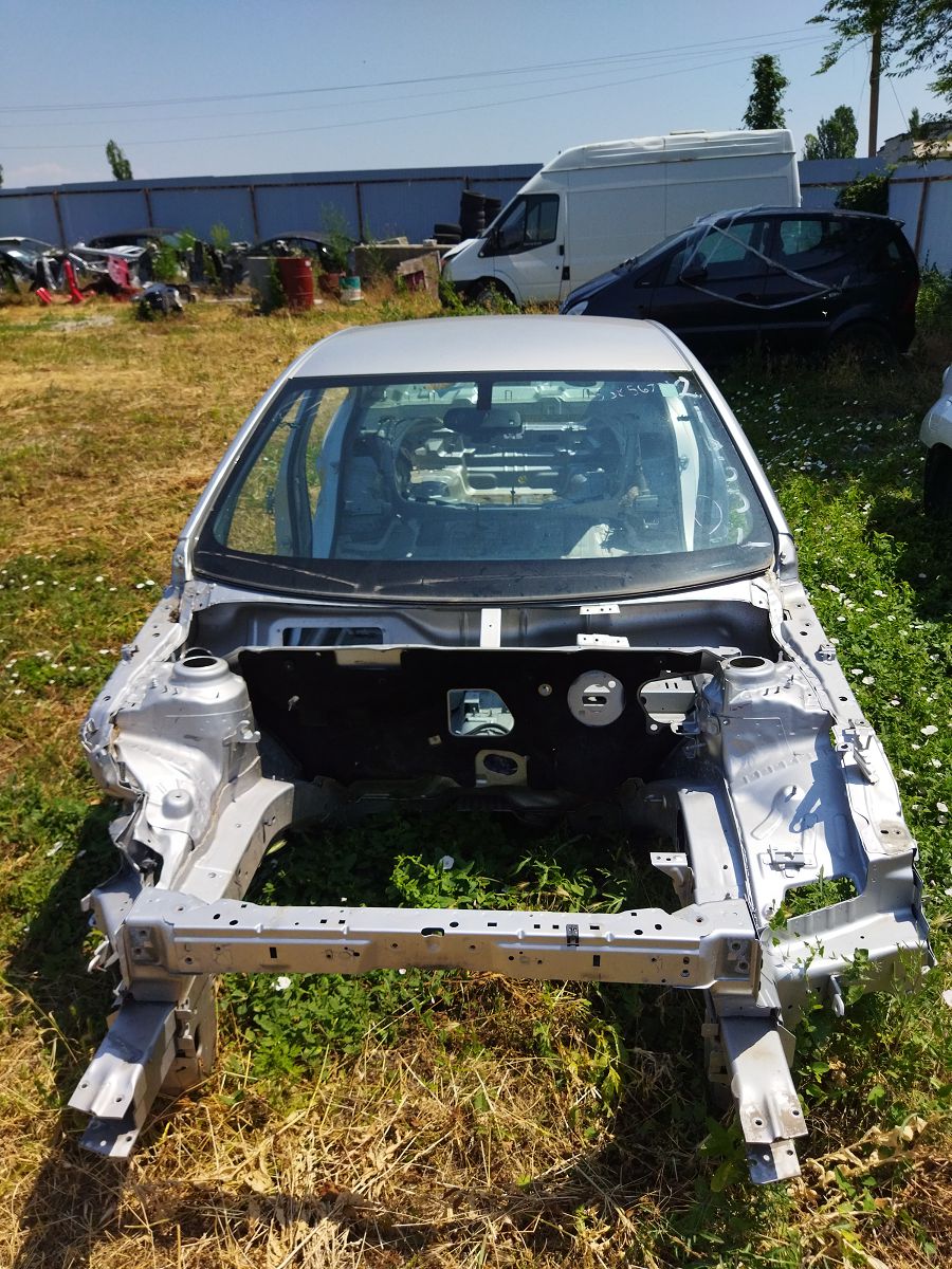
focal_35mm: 27
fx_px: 990
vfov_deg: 65.3
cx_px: 476
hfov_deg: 51.4
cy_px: 634
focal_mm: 4.71
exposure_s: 1/5627
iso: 100
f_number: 1.79
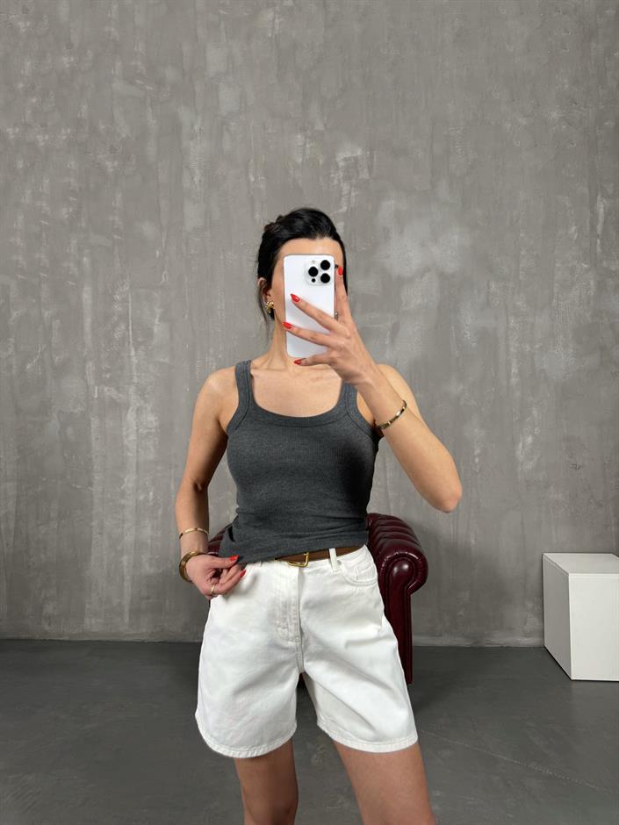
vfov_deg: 71.6
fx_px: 572
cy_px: 412
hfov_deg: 56.8
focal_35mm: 24
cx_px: 310
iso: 125
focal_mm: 6.76
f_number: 1.78
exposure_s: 1/121
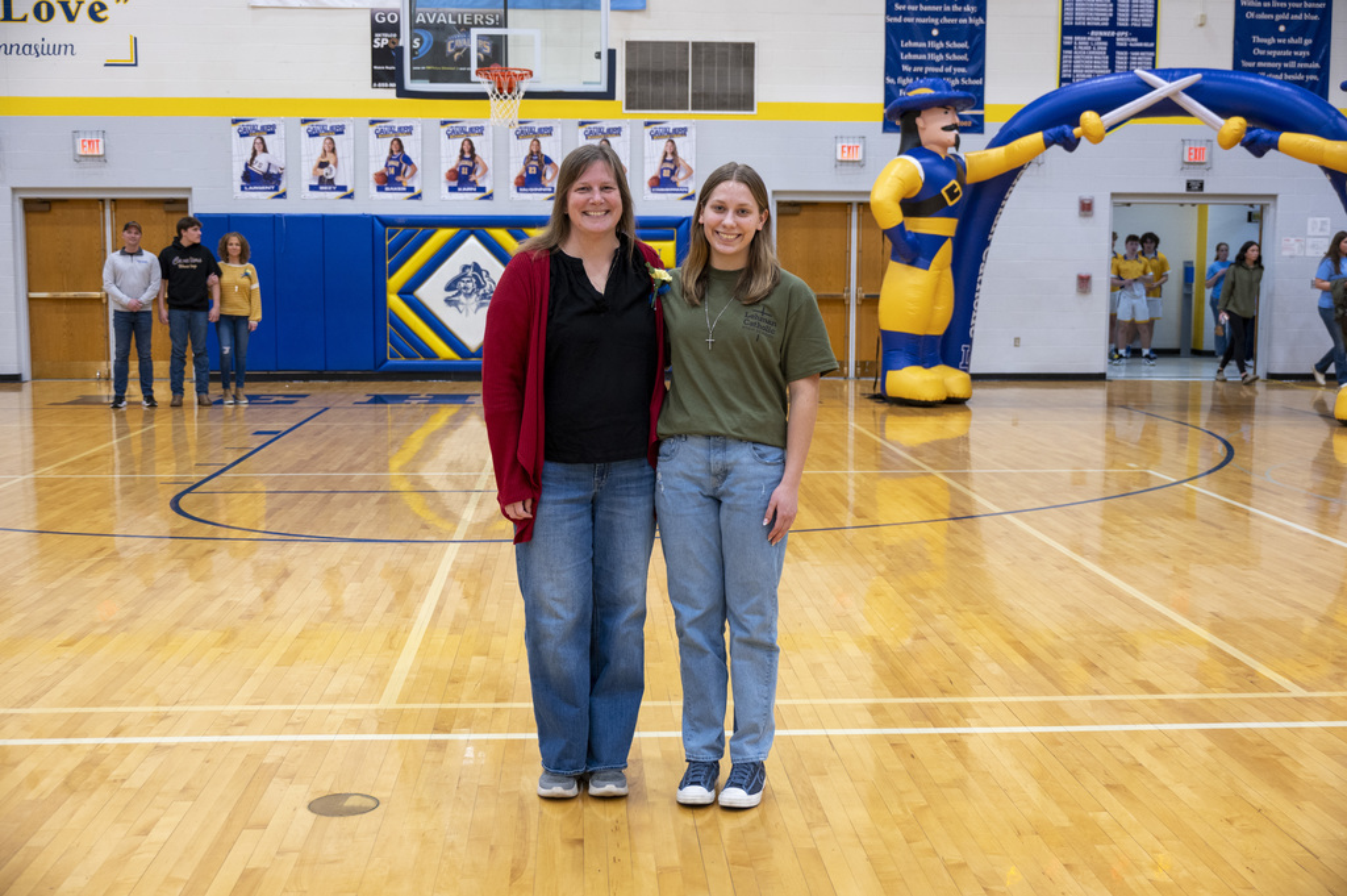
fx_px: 1608
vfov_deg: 31.1
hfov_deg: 45.5
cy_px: 448
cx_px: 674
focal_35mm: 43
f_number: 5
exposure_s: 1/125
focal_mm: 43
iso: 2000
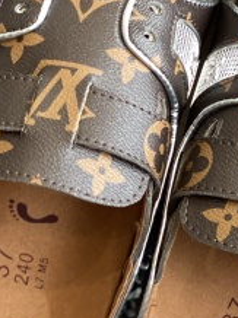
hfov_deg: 7.7
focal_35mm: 191
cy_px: 10
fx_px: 1754
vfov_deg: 10.3
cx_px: 226
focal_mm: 6
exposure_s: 1/122
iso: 64
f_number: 2
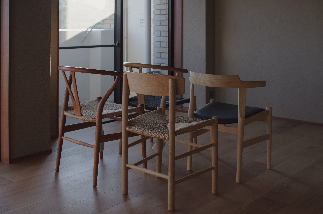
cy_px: 107
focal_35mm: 45
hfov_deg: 43.6
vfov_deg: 29.8
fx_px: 403
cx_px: 162
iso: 400
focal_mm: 30
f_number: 4.5
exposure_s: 1/200
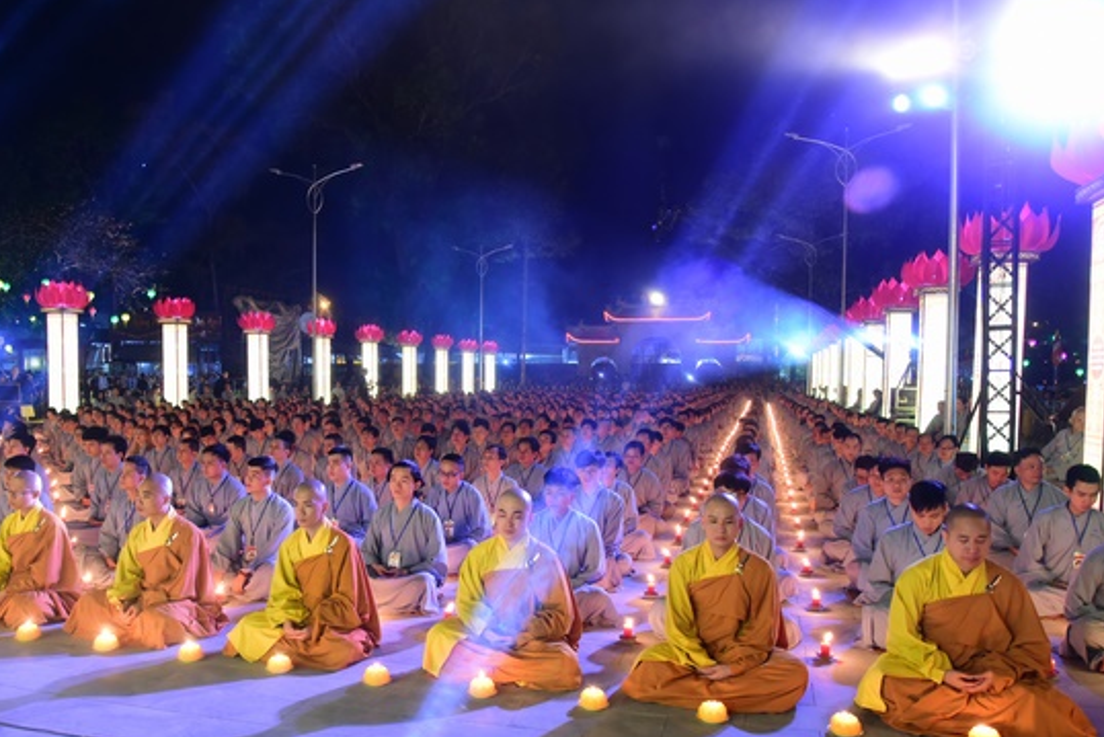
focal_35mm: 29
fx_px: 890
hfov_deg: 63.4
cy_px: 433
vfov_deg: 44.8
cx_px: 486
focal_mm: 24
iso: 3200
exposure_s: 1/25
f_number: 4
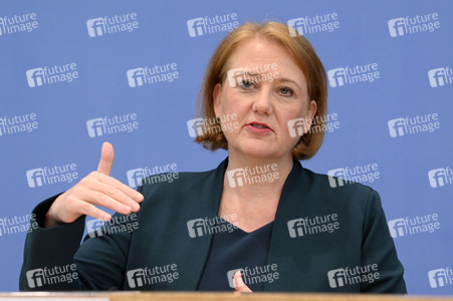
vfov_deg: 11.4
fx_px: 1509
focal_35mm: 120
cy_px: 150
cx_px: 226
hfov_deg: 17.1
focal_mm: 120
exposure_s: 1/320
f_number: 7.1
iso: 3200
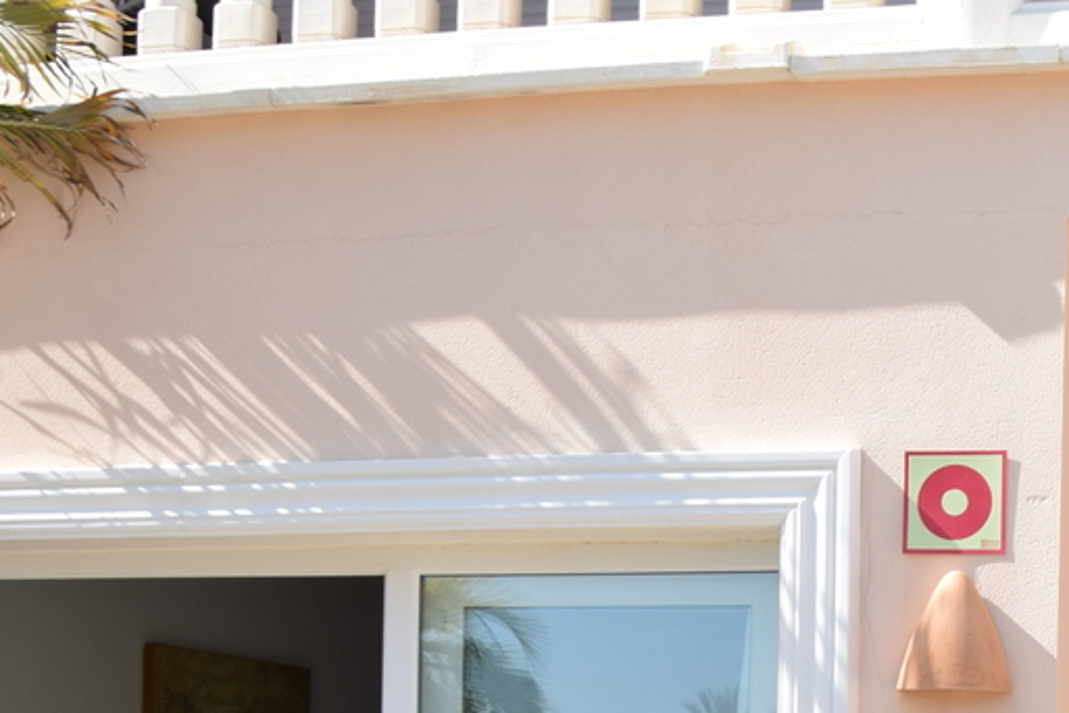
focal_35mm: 79
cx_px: 904
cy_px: 961
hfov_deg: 25.1
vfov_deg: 16.2
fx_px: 2346
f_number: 9
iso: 200
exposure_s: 1/320
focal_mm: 18
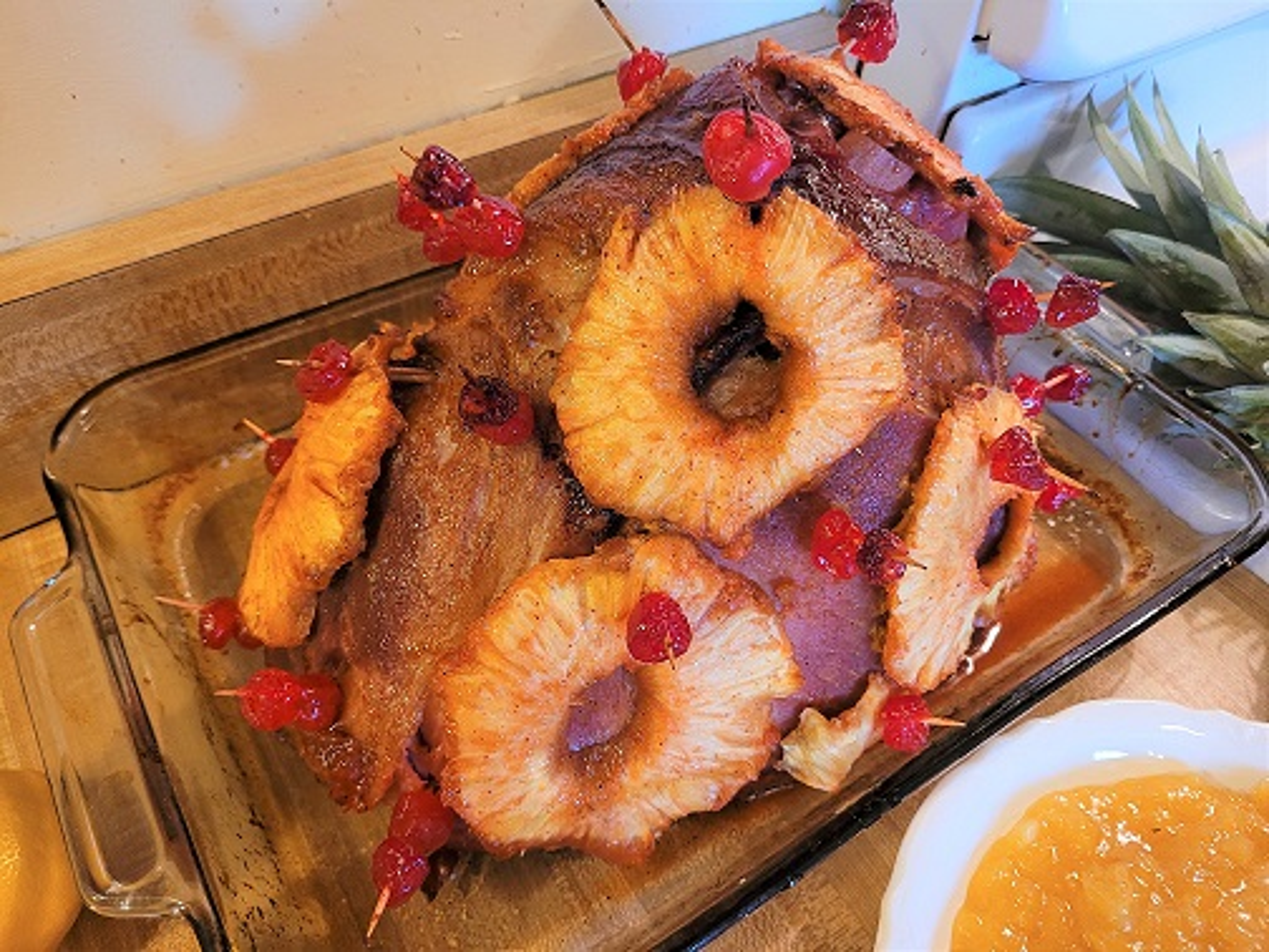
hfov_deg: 67.3
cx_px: 634
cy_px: 476
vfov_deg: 53.1
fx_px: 953
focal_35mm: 26
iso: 250
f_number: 1.8
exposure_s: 1/60
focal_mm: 5.4
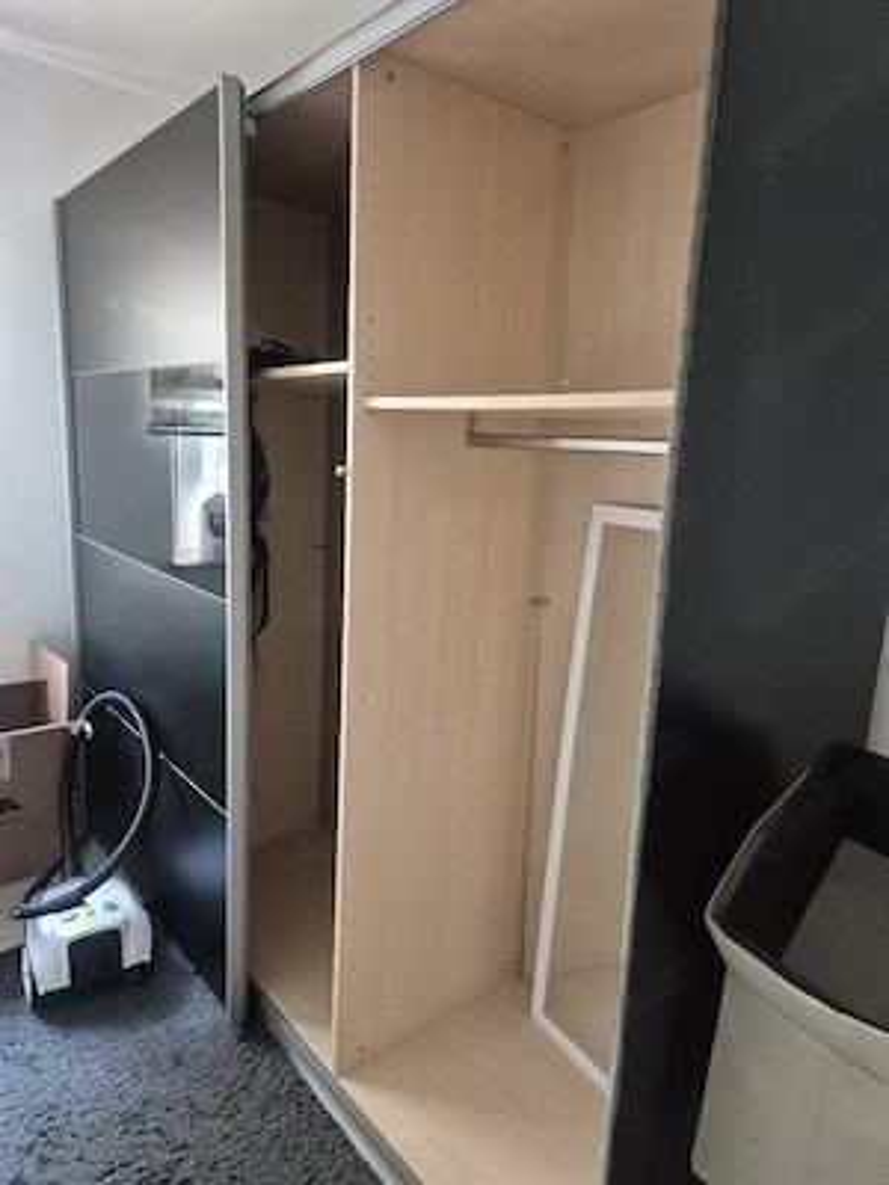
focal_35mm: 23
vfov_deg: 73.9
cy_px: 592
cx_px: 444
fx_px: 788
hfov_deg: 58.9
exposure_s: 1/100
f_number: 1.8
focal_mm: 5.4
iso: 1600
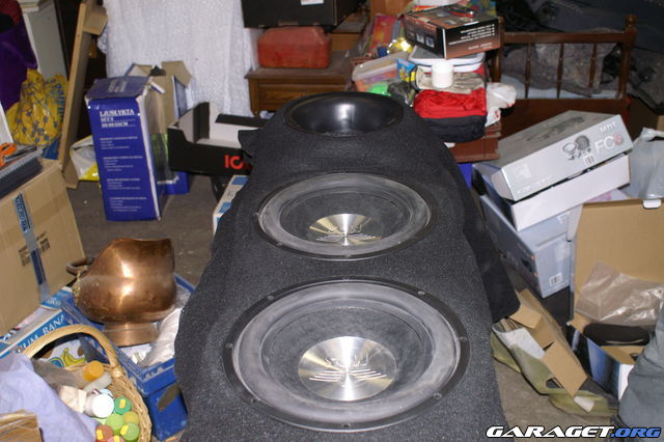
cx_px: 332
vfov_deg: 34.2
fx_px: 719
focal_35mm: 39
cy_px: 221
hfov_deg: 49.6
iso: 400
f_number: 4.5
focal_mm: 26
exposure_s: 1/60
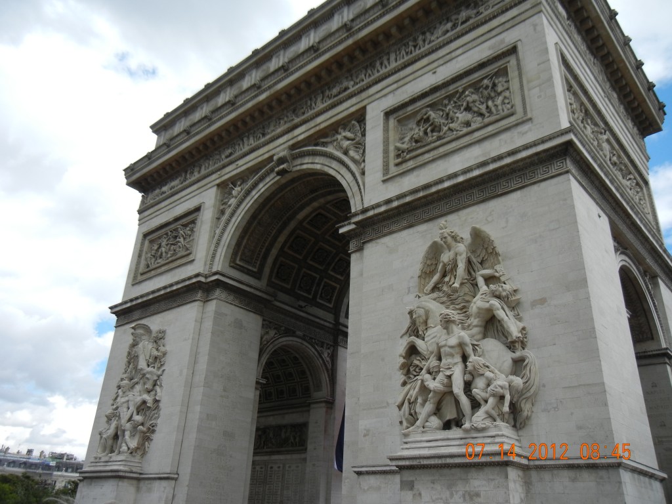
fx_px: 582
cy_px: 252
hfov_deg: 60.0
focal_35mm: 30
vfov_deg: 46.8
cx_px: 336
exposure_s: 1/987
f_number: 3.5
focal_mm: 5.4
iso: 160
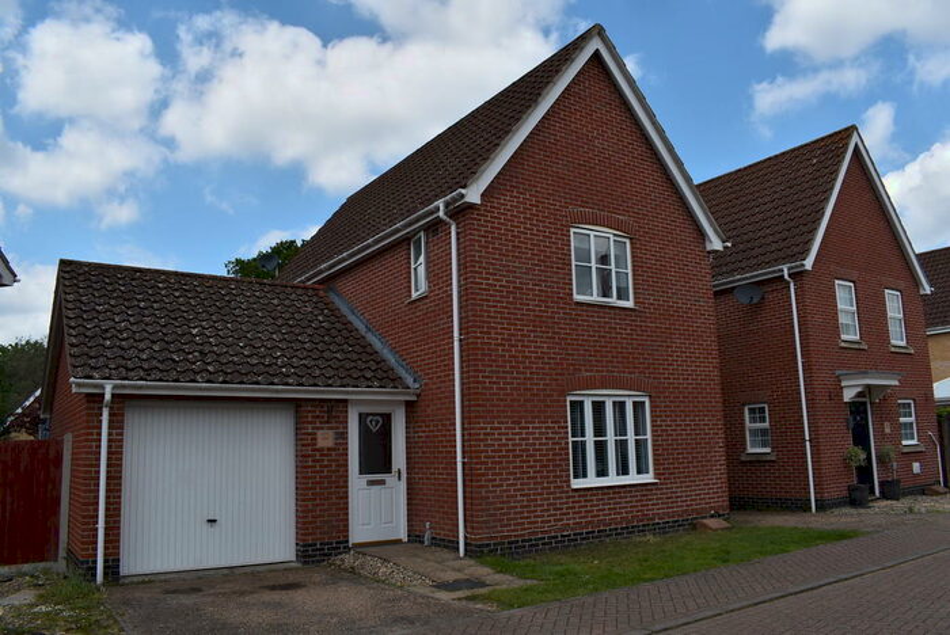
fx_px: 713
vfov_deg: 48.0
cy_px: 318
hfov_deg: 67.3
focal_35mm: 27
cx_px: 475
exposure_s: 1/200
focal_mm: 18
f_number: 10
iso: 100
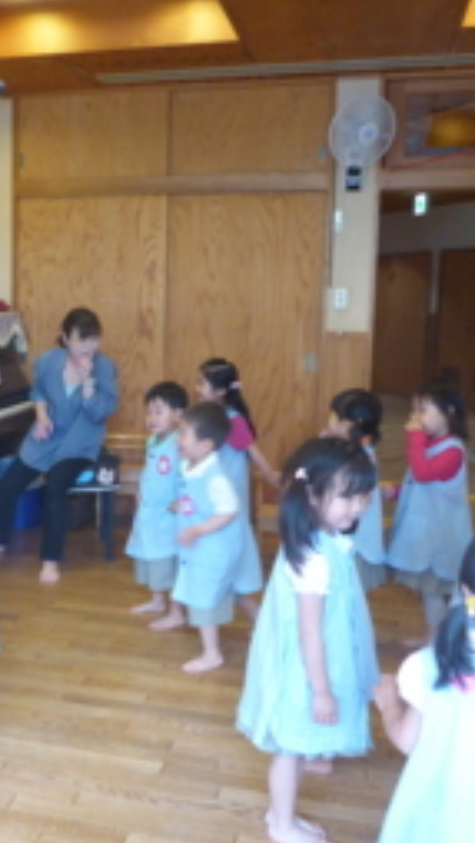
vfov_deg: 48.3
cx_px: 63
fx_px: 940
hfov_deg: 27.5
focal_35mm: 42
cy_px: 425
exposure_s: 1/50
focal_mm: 4.9
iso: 400
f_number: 3.3
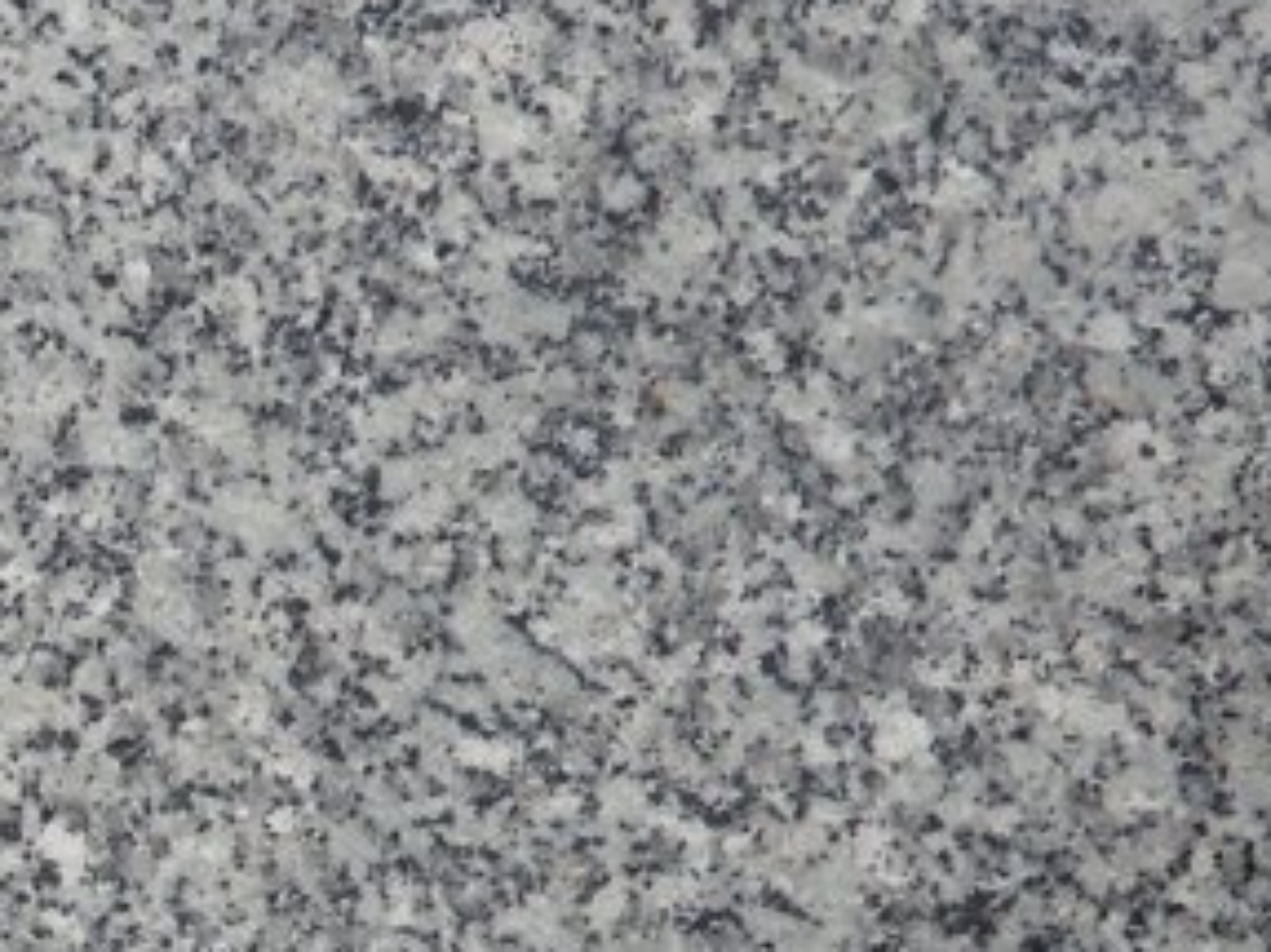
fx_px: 5762
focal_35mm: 157
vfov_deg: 9.1
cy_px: 1683
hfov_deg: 11.8
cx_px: -833
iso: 100
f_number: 3.2
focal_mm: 7.9
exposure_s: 1/400
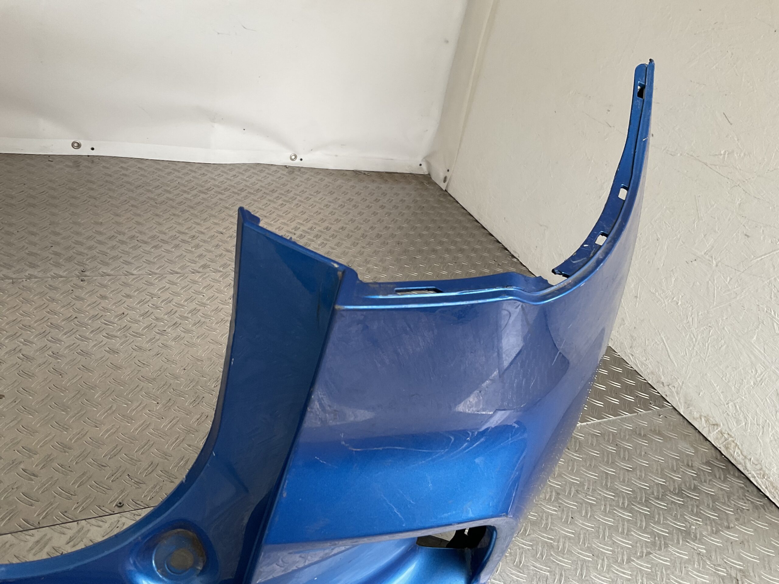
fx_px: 653
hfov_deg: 61.7
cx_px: 390
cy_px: 292
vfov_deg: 48.2
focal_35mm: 29
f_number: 1.8
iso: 50
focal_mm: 3
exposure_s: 1/60
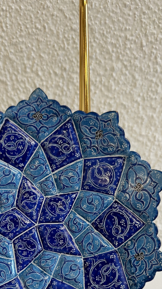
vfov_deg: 46.0
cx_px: 39
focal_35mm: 42
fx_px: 321
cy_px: 230
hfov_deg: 27.9
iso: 100
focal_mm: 6.9
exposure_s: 1/100
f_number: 1.8
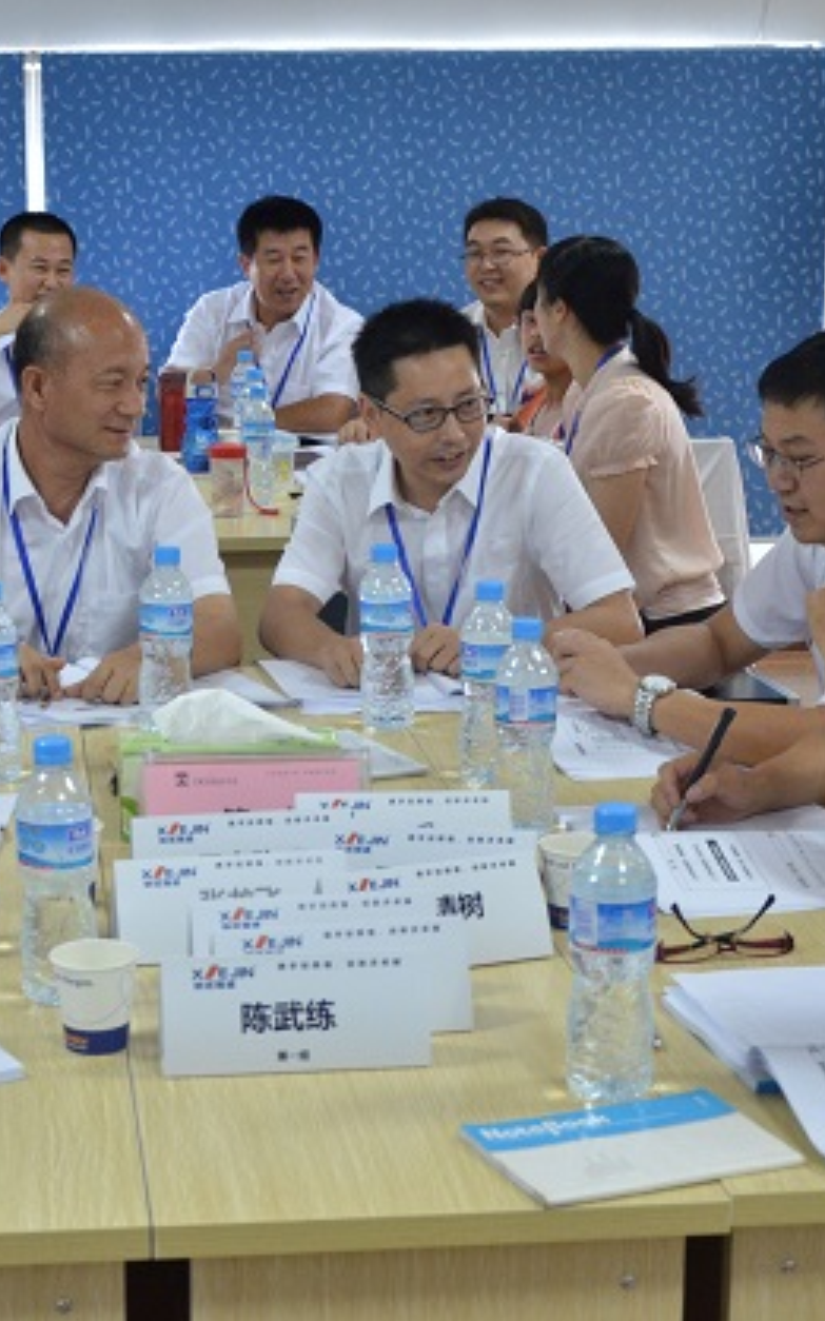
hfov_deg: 18.5
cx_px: 231
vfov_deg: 29.4
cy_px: 656
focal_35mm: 70
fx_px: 2520
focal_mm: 30
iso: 1000
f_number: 4.2
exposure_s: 1/60
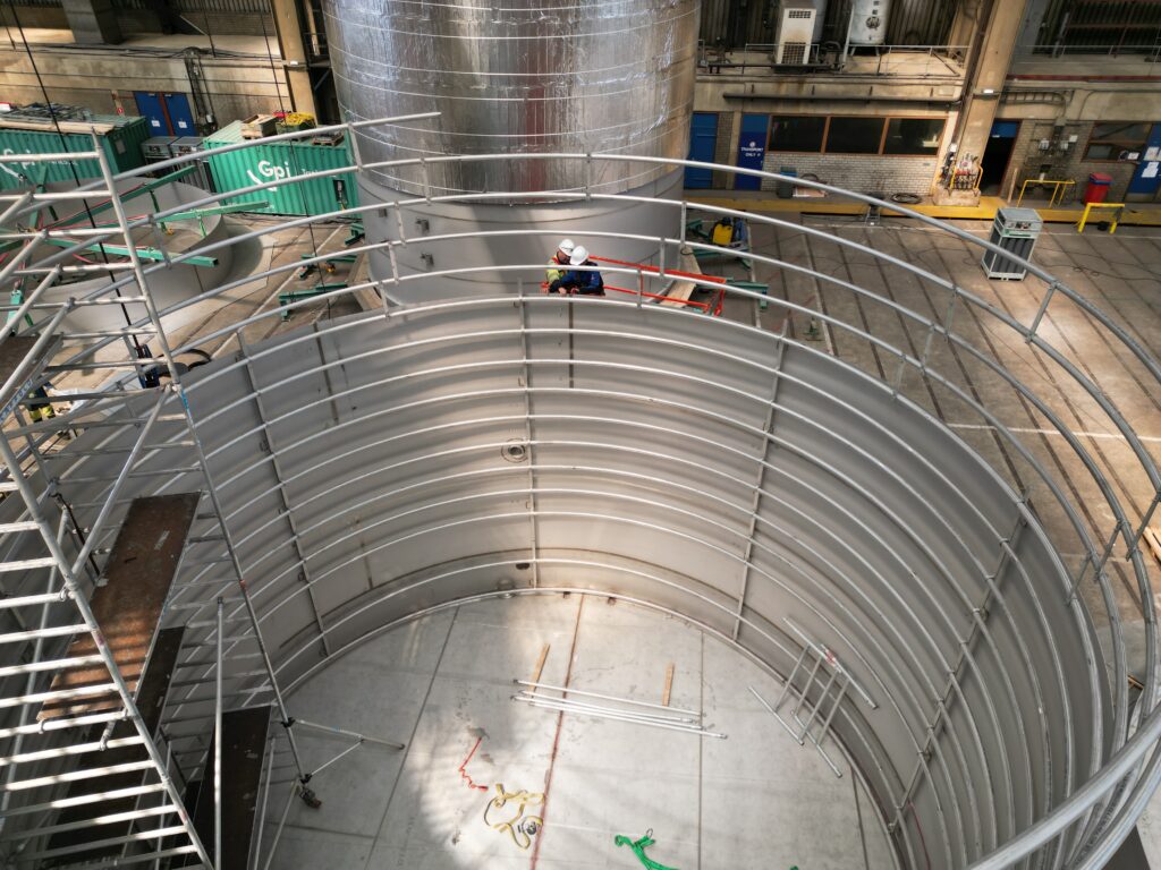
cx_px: 580
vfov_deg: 56.8
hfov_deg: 71.6
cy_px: 435
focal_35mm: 24
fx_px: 805
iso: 140
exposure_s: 1/160
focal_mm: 6.72
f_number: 1.7
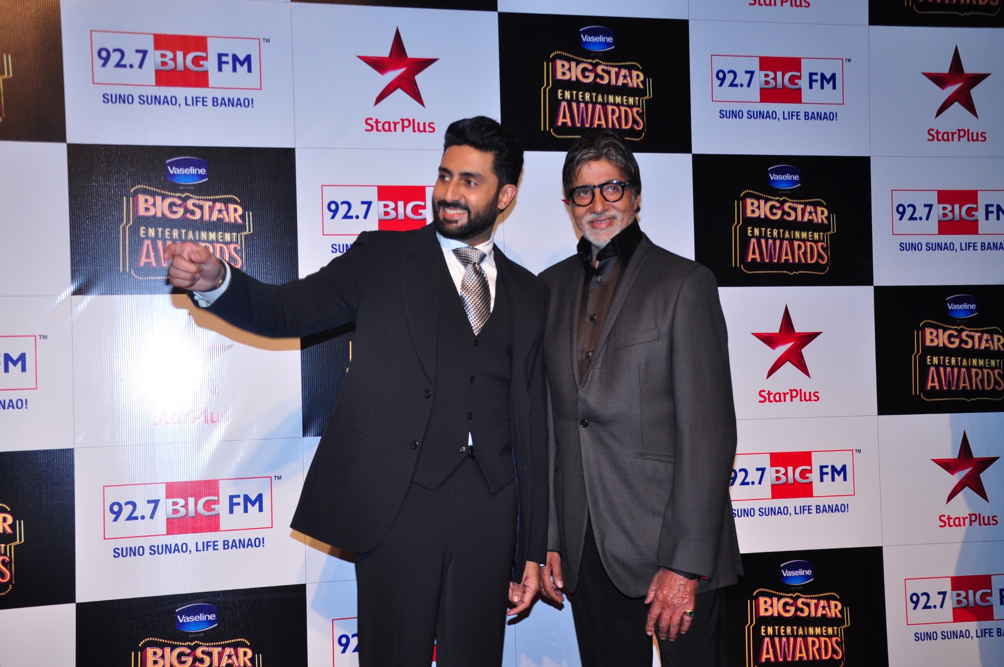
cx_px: 502
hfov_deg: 41.2
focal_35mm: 48
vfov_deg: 28.0
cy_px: 334
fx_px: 1337
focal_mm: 32
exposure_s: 1/125
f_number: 6.3
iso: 500
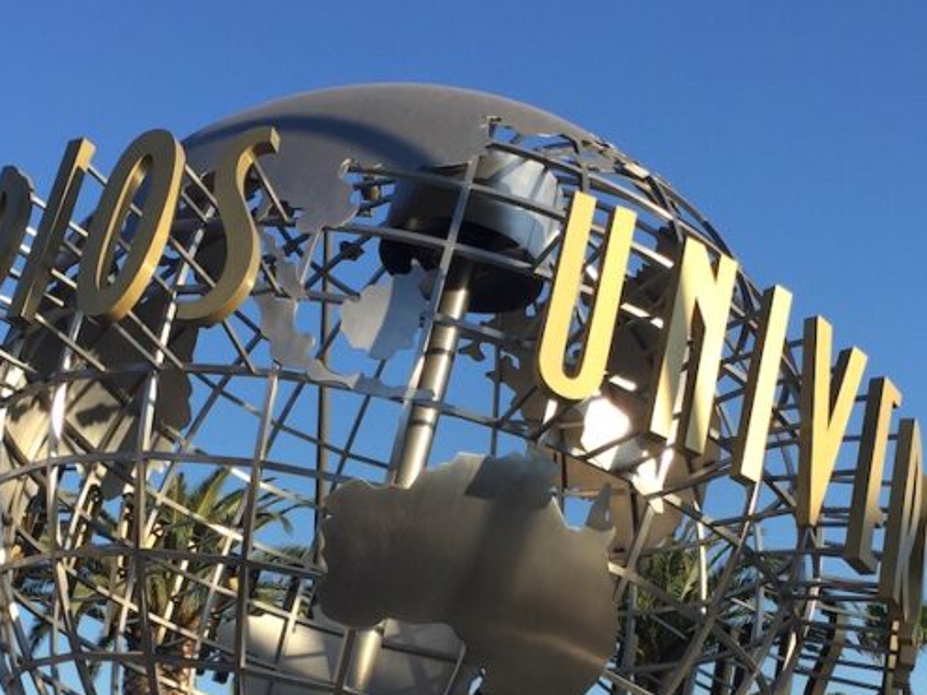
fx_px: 1606
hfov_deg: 32.1
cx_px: 403
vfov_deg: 24.1
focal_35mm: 60
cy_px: 536
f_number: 2.2
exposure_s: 1/1236
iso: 32
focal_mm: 4.15
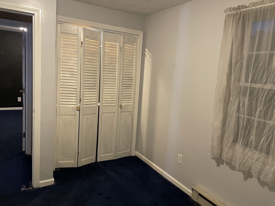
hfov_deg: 67.3
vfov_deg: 53.1
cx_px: 138
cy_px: 103
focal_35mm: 26
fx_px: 207
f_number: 1.6
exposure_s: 1/60
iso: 400
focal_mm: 4.2
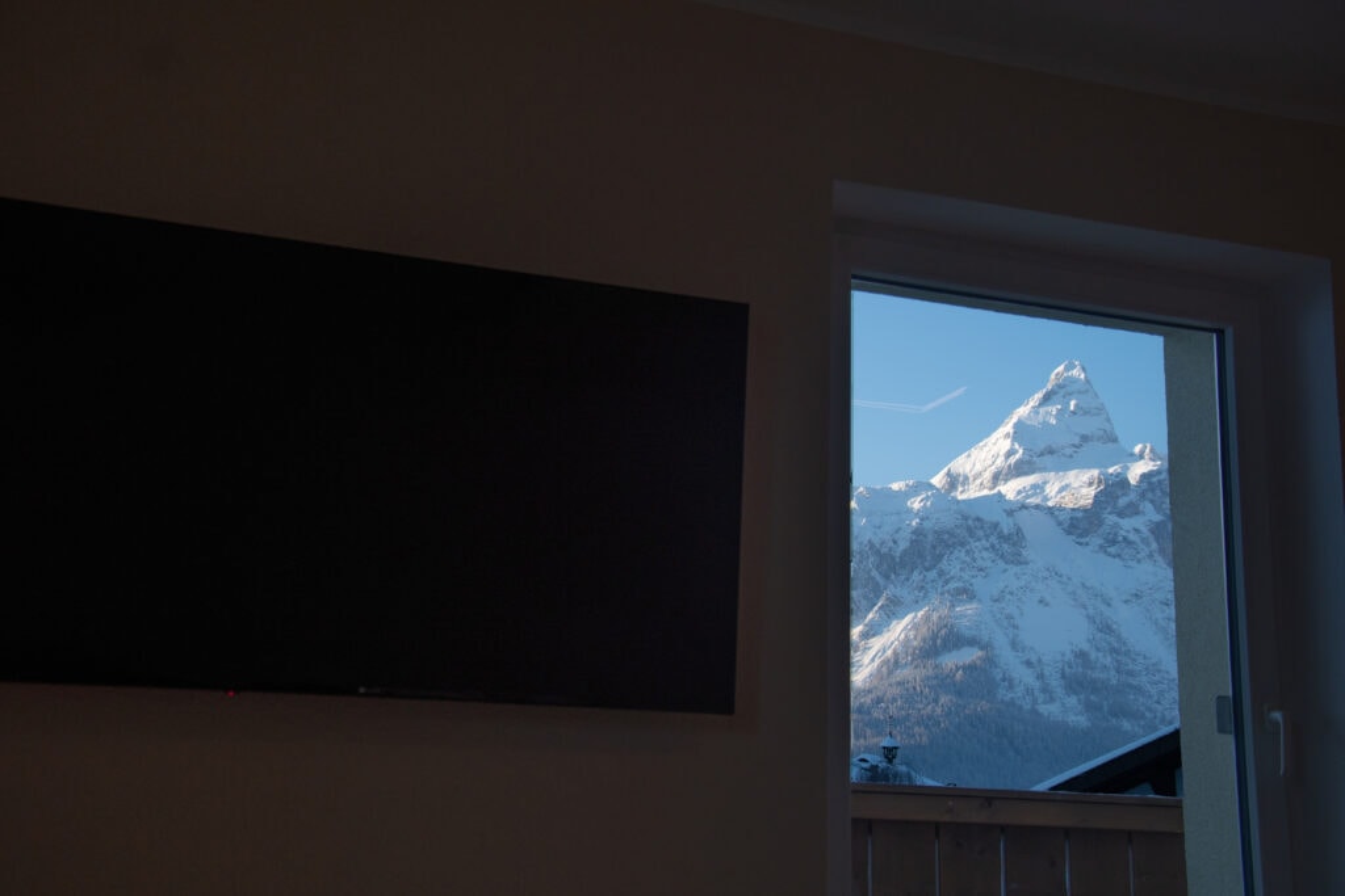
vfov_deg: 28.1
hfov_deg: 41.1
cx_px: 672
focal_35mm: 48
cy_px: 448
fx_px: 1793
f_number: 5.6
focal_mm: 32
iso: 100
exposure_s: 1/200
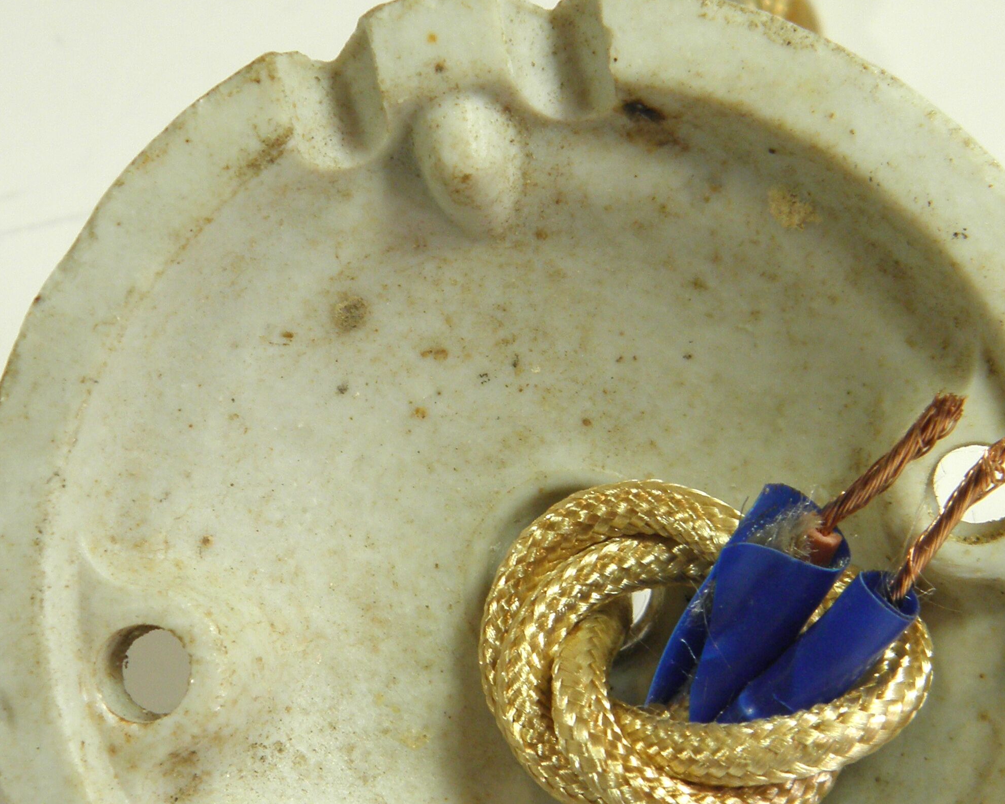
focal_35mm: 157
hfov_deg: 12.3
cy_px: 572
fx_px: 4670
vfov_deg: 9.8
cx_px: 504
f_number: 4.4
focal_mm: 14.3
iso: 100
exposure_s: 1/80
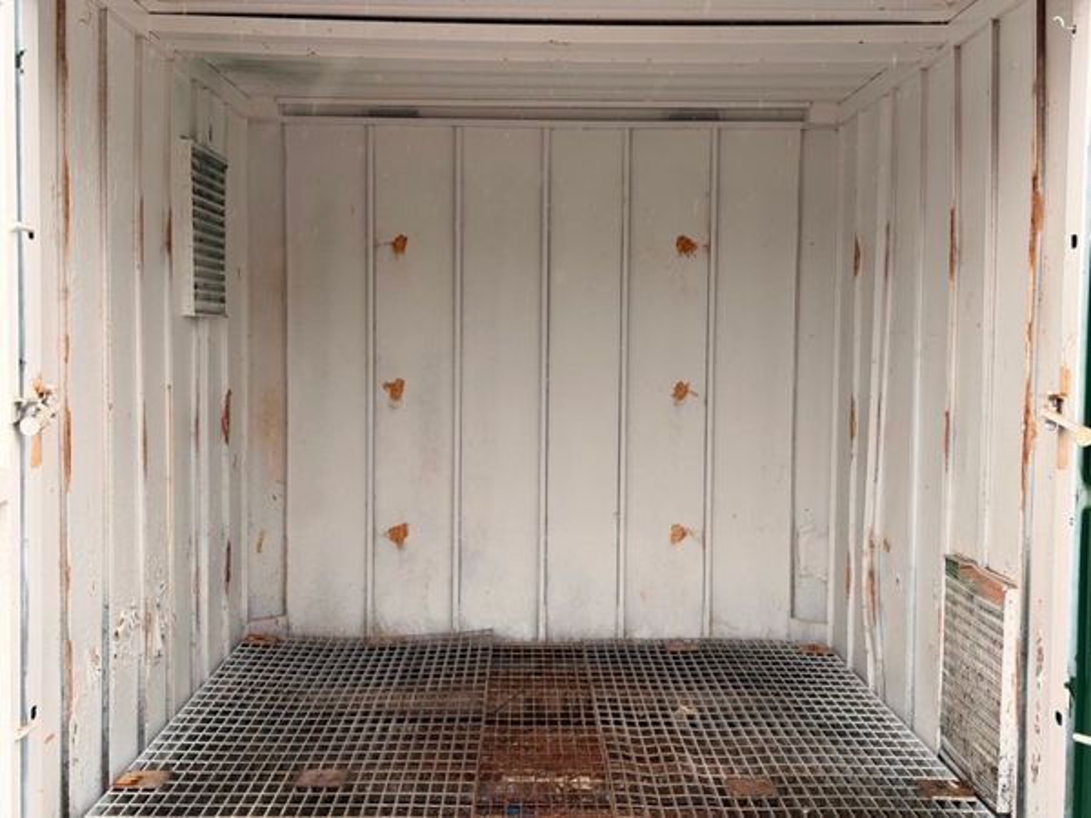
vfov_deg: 30.3
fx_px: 1513
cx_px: 546
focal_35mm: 48
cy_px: 409
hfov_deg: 39.7
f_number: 1.78
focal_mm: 6.76
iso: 80
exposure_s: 1/121
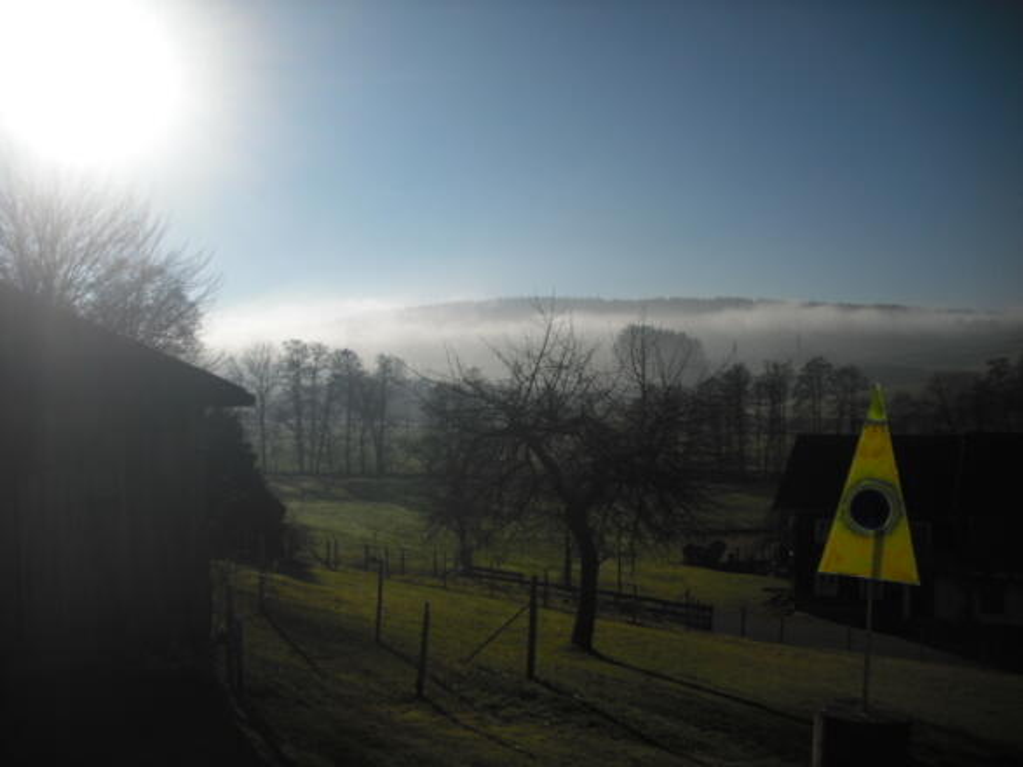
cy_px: 384
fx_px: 1123
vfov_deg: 37.7
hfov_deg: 49.0
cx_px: 512
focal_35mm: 38
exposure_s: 1/800
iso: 64
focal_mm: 6.2
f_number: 5.6
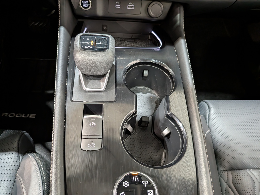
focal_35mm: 24
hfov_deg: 71.6
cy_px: 98
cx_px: 130
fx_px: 180
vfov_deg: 56.8
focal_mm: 4.53
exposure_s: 1/24
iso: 449
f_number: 1.7
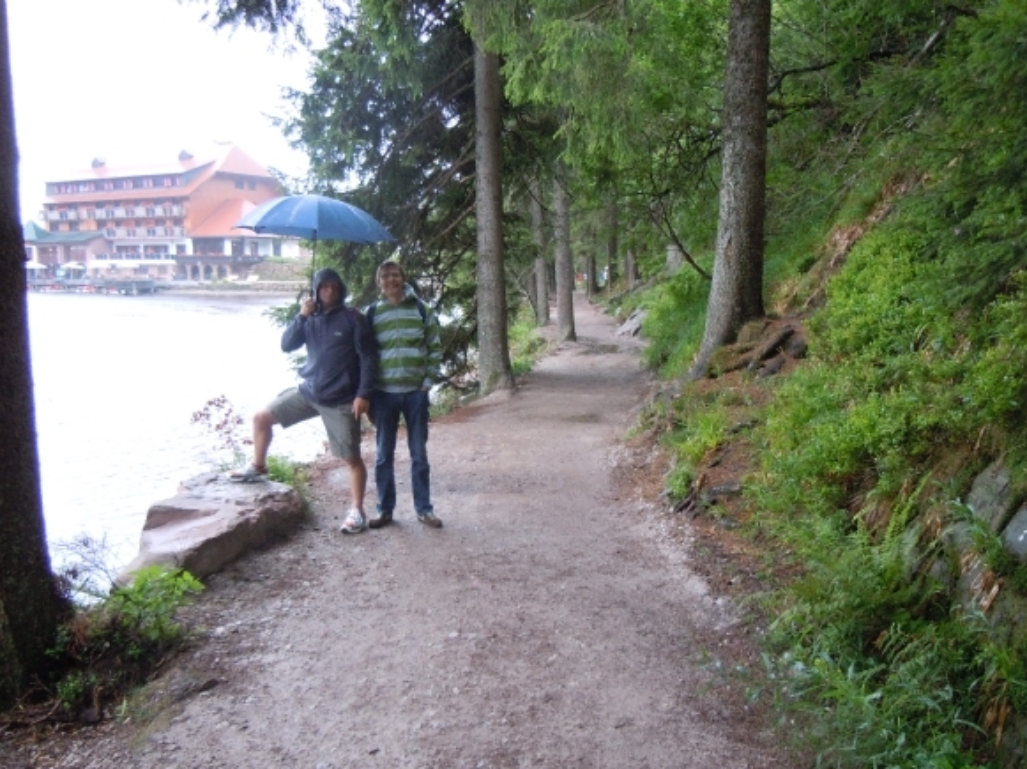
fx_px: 919
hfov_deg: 58.4
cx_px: 520
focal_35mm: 31
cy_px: 396
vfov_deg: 45.4
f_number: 3.5
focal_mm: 5.4
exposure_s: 1/60
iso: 320
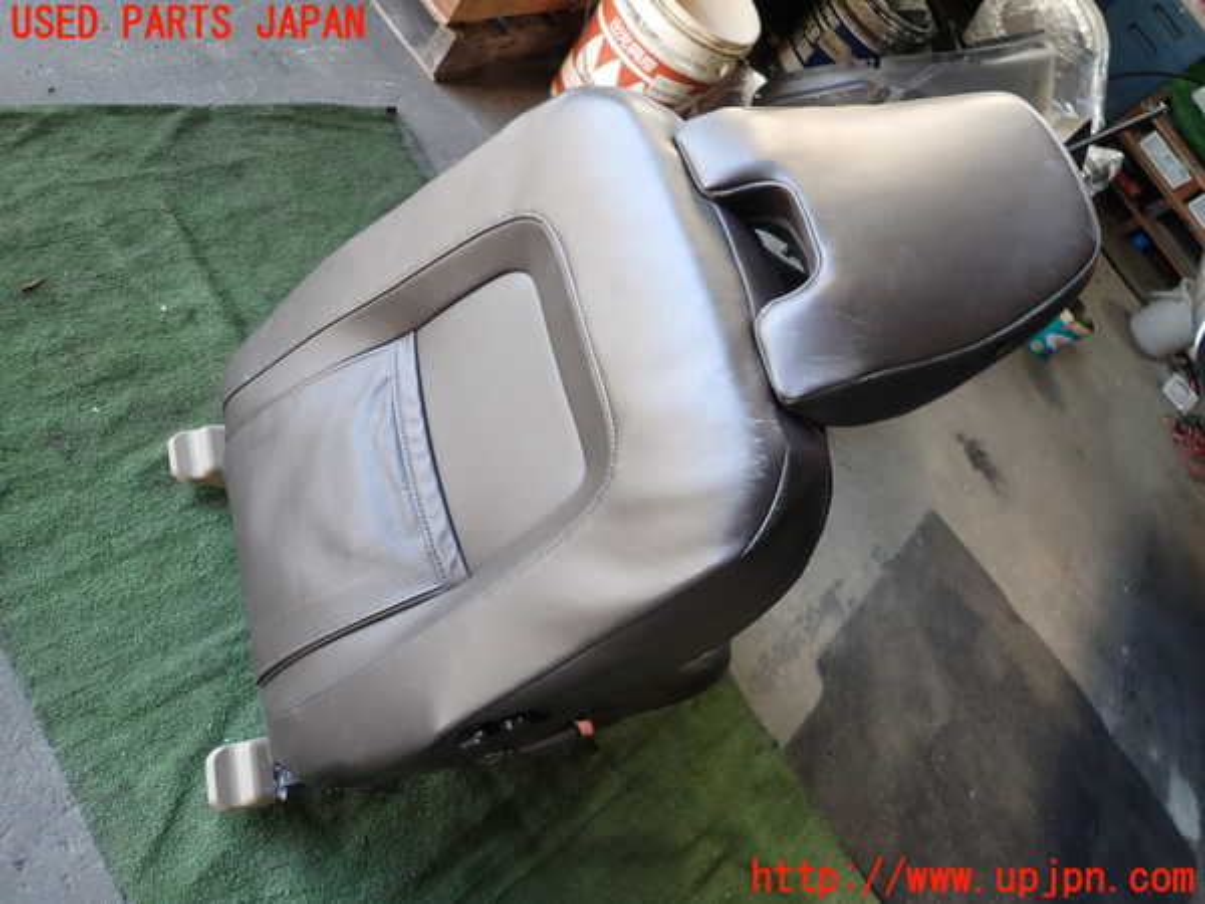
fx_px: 870
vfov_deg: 54.9
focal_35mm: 25
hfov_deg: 69.4
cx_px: 602
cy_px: 452
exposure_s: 1/60
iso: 125
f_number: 2
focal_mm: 4.5
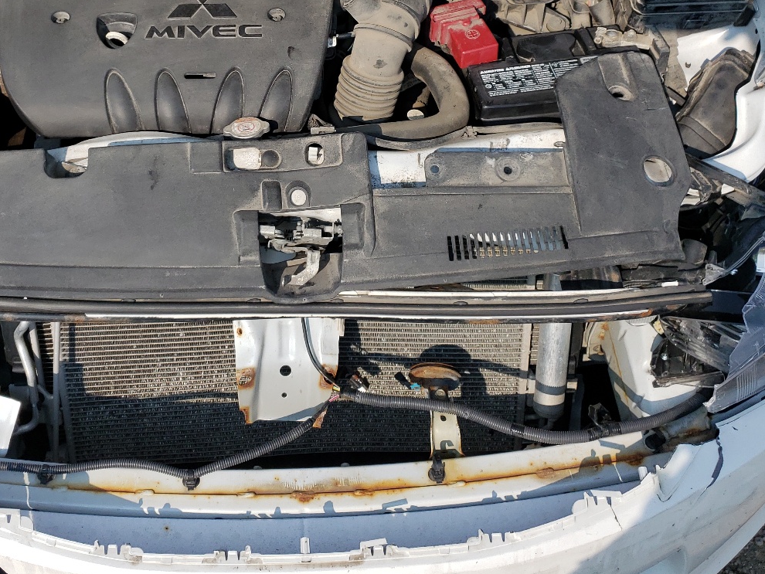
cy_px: 127
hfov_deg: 44.6
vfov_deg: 33.5
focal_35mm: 42
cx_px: 308
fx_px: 928
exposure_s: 1/3333
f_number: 1.5
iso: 50
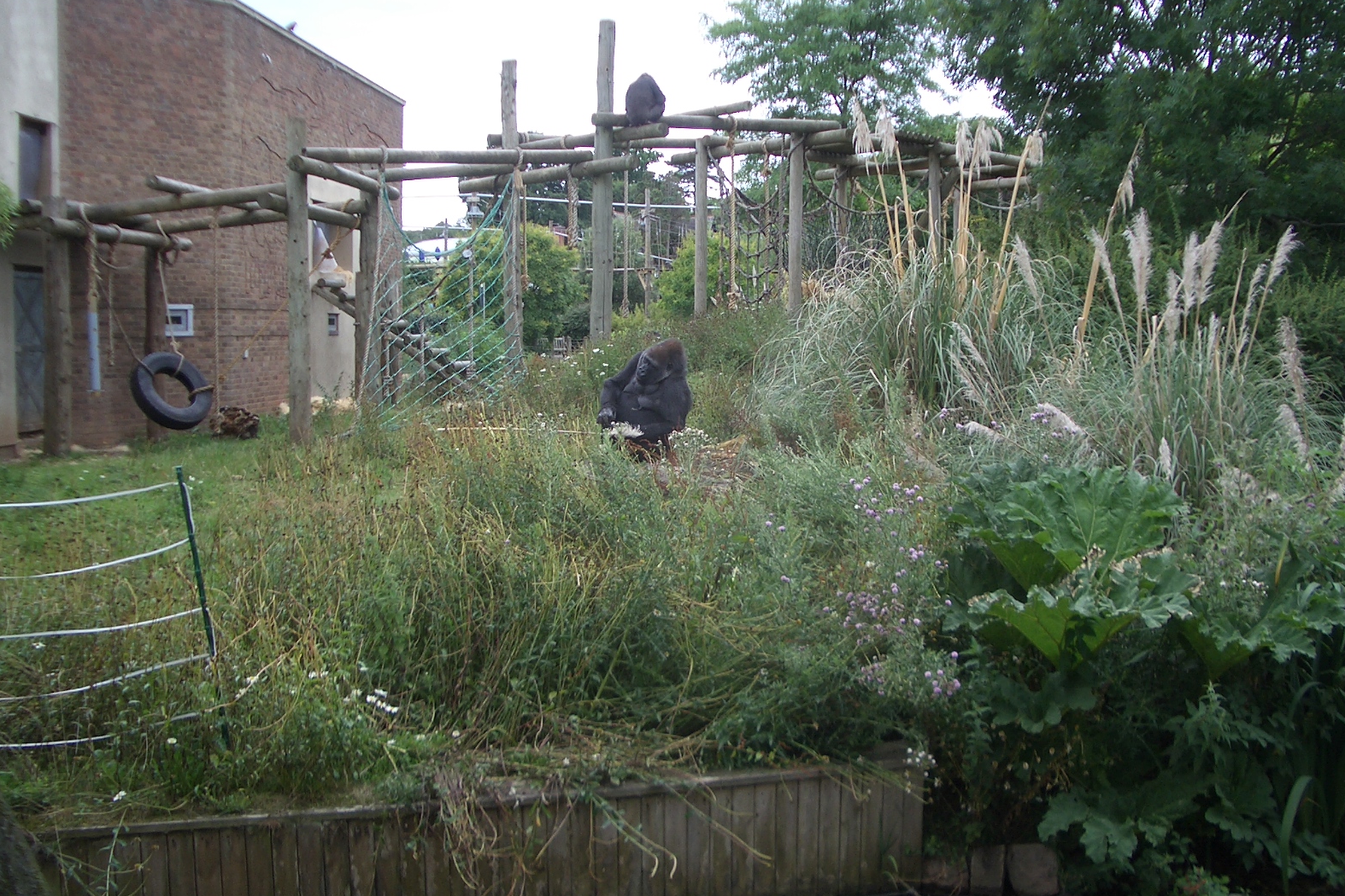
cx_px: 678
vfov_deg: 35.9
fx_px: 1382
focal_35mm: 37
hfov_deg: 51.9
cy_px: 475
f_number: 2.6
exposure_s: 1/320
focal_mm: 5.8
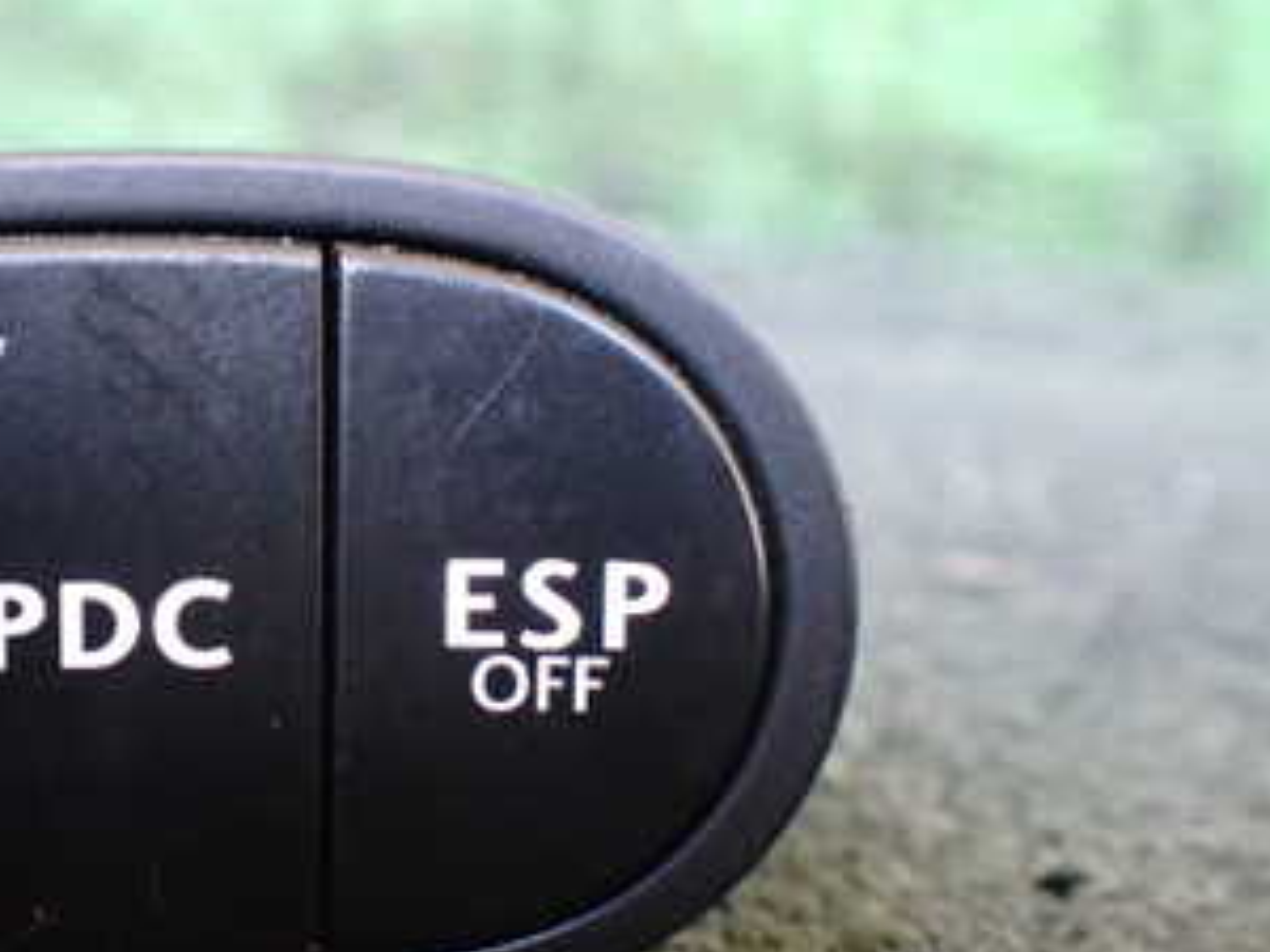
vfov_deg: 24.4
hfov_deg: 30.7
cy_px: 563
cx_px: 114
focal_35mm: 60
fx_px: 2201
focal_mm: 5.4
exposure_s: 1/30
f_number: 2.3
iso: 800
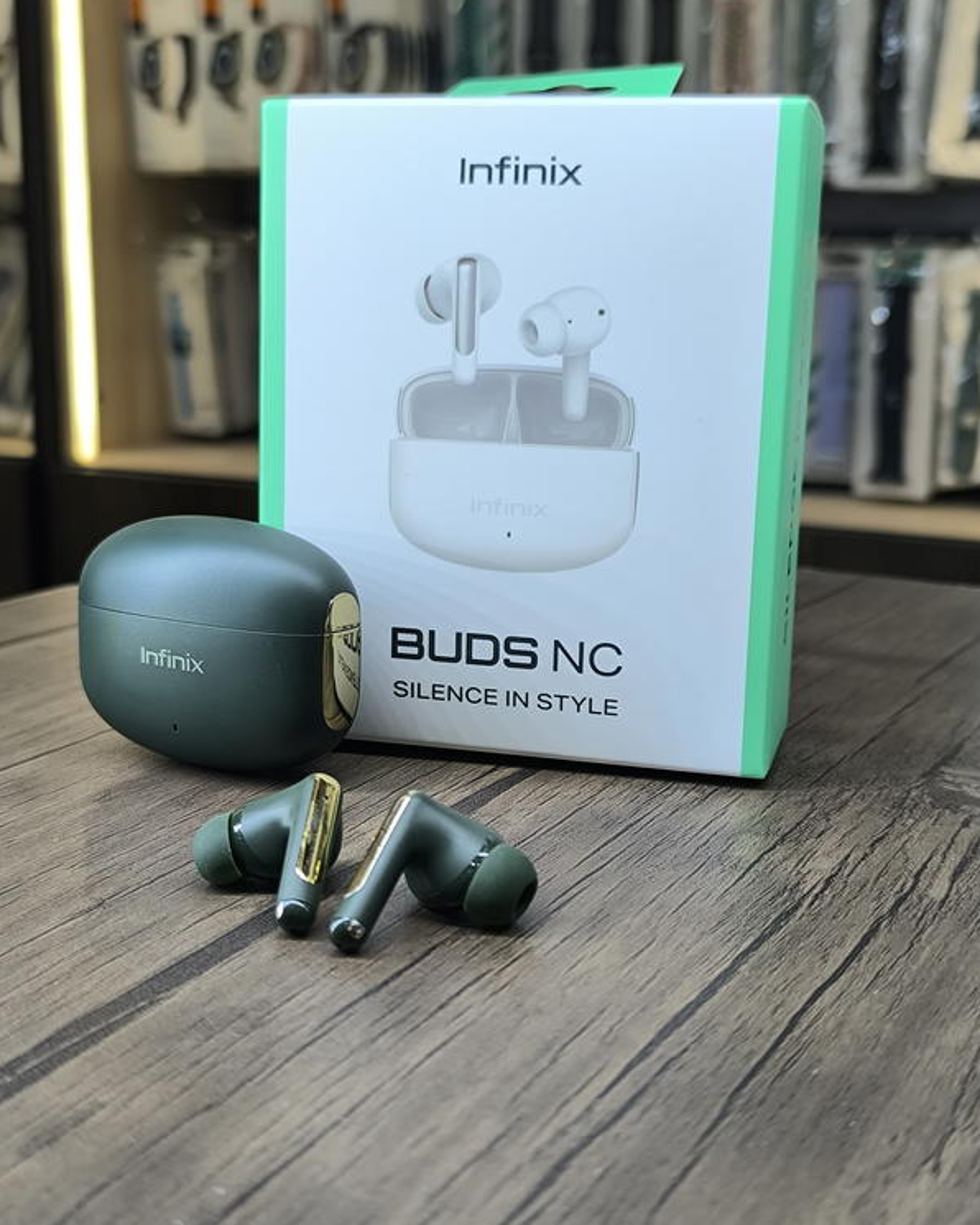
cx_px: 490
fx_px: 1595
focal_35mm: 44
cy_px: 623
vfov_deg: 42.0
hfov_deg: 34.2
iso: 80
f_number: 1.65
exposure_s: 1/100
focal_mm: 6.14
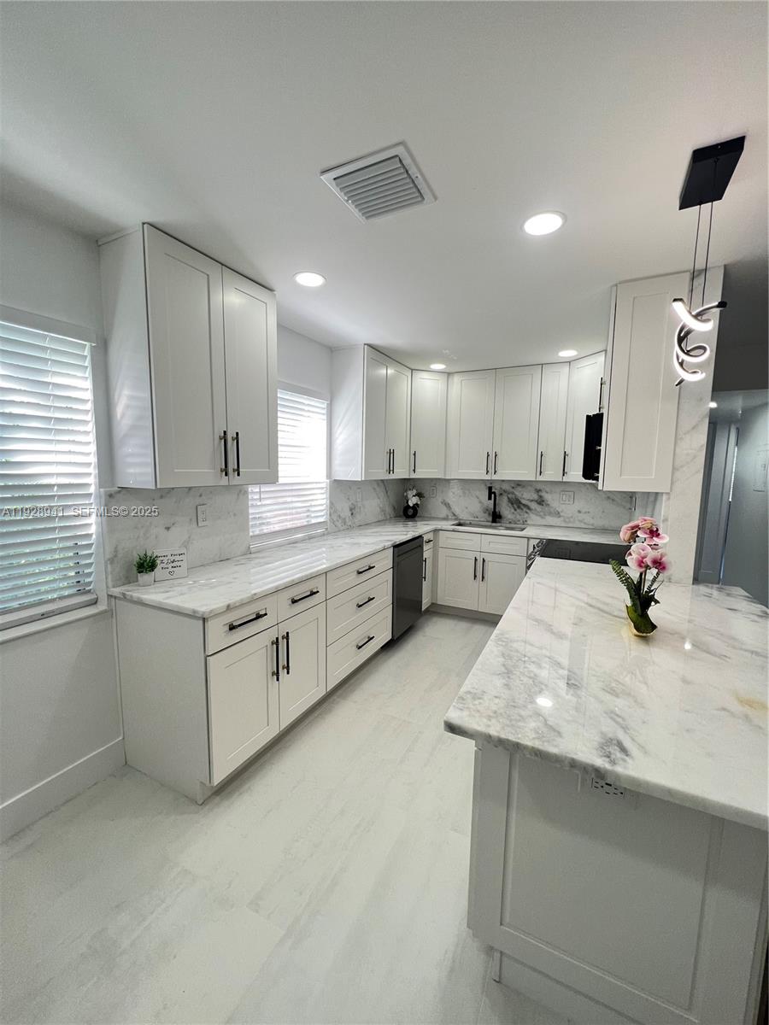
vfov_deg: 106.2
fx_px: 385
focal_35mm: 13
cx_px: 384
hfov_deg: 89.9
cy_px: 512
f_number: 1.8
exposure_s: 1/99
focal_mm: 1.57
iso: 80
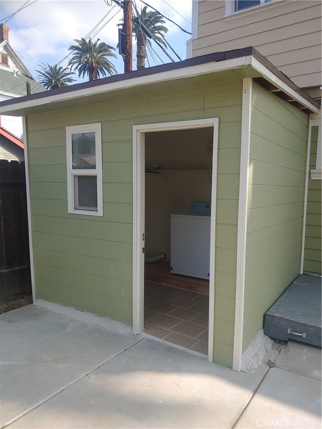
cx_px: 161
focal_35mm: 25
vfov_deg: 69.4
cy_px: 214
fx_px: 310
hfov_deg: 54.9
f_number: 1.5
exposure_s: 1/1587
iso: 50
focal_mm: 4.23
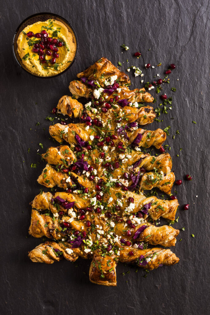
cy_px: 158
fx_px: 542
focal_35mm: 62
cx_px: 105
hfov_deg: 21.9
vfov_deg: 32.4
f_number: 11
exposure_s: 1/100
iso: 100
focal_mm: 62
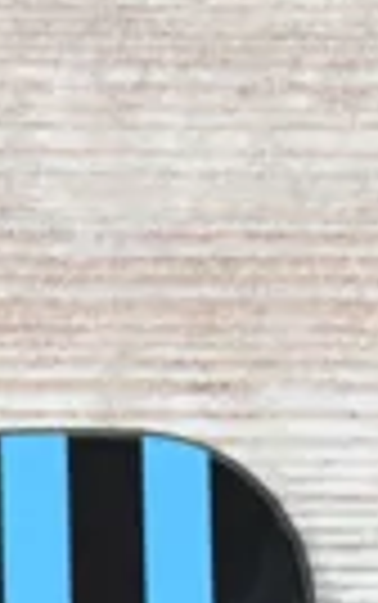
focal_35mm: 525
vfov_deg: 4.0
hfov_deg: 2.5
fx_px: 8635
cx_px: -270
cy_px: 1188
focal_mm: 86
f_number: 6.3
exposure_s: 1/80
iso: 3200
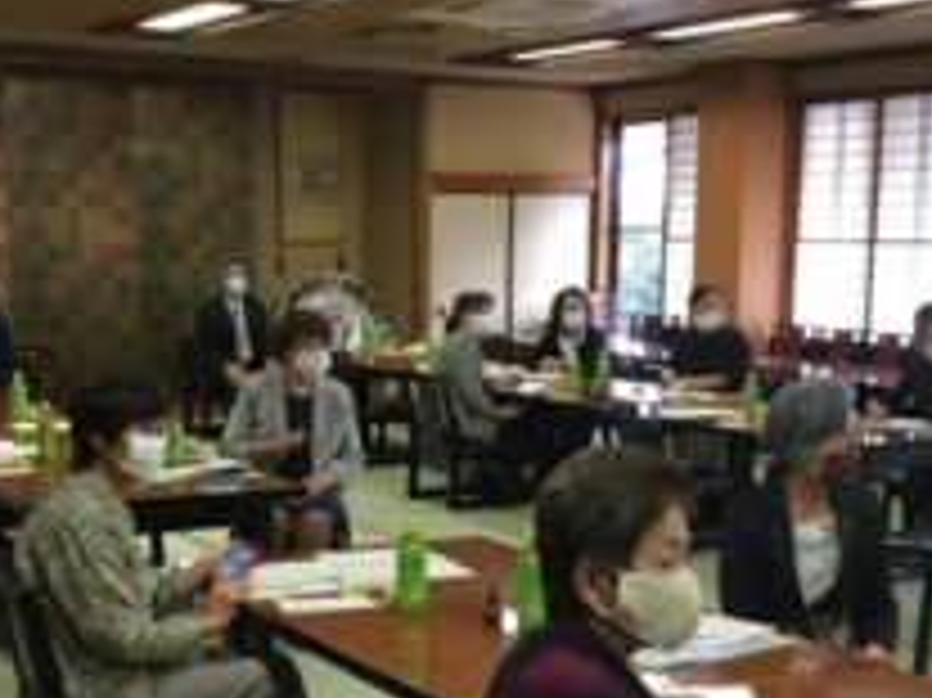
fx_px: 1615
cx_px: 446
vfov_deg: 24.2
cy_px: 486
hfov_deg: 32.2
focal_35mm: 60
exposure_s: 1/30
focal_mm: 3.3
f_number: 2.4
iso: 40
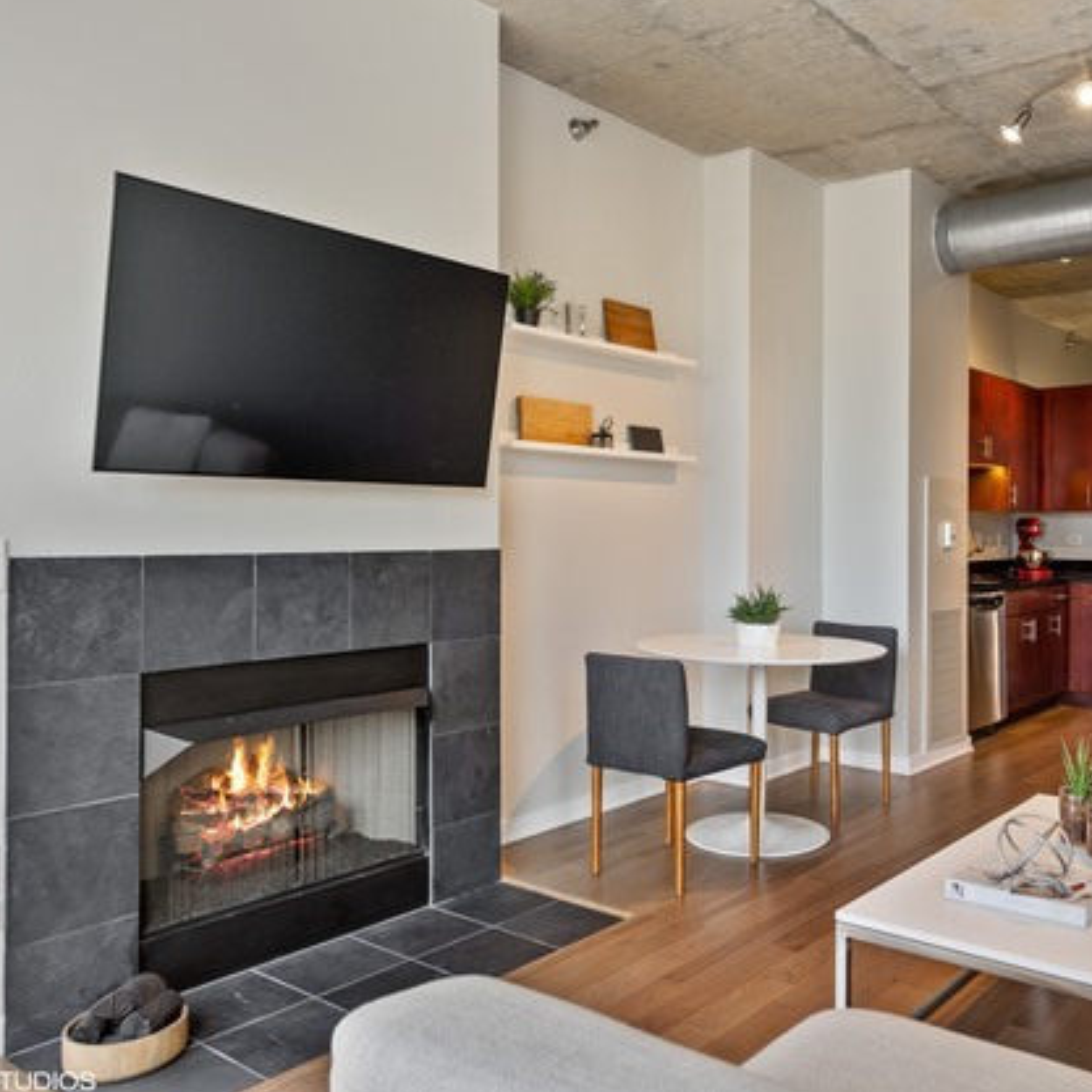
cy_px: 538
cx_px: 725
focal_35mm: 30
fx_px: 1071
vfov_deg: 54.0
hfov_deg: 53.0
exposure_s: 1/13
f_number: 8
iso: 200
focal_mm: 23
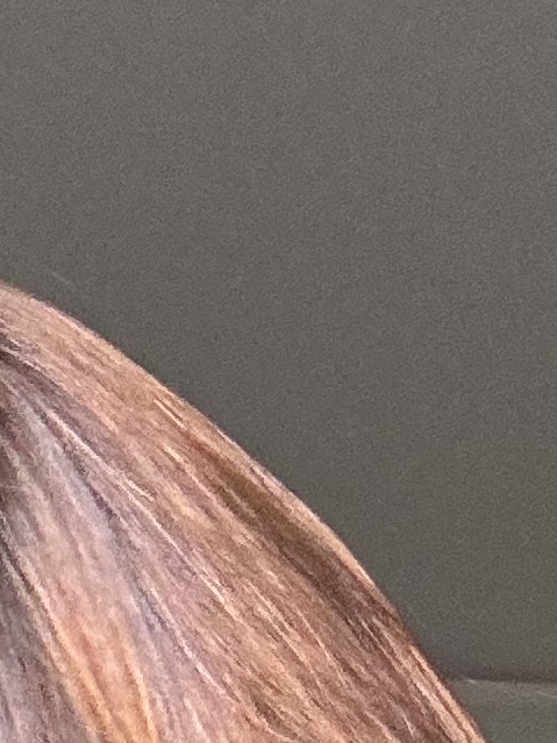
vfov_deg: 12.3
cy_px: 1379
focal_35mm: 145
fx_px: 3112
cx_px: 185
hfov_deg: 10.2
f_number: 1.9
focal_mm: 2.69
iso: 200
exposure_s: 1/60
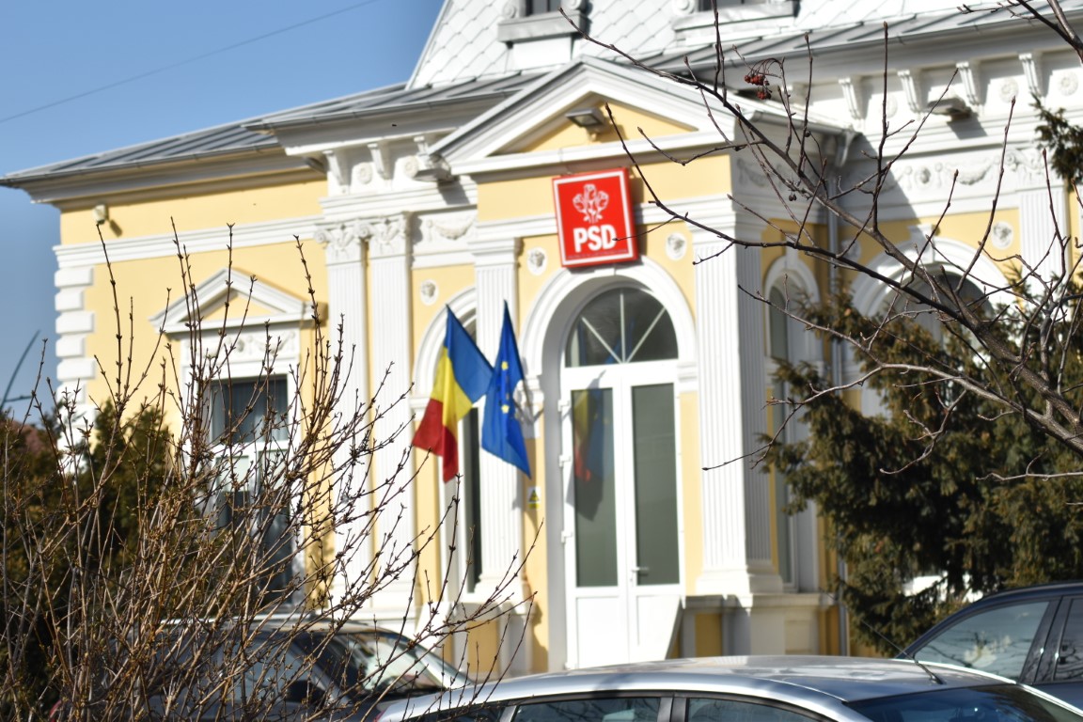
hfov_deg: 19.5
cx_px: 542
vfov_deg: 13.0
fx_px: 3159
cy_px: 361
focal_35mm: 105
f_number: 8
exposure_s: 1/1000
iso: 200
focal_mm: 70
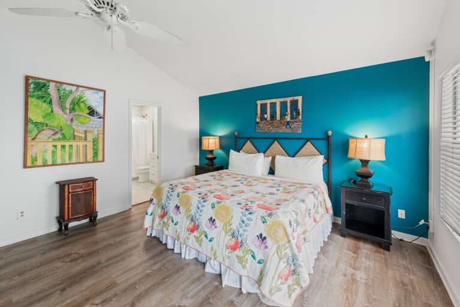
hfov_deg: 104.2
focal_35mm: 14
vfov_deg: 81.3
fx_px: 179
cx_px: 230
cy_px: 154
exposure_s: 1/10
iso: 250
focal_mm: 14
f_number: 9
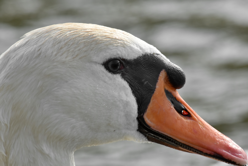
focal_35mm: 420
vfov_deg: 3.3
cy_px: 83
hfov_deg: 4.9
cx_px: 124
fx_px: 2893
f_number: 14
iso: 900
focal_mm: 280
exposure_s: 1/500
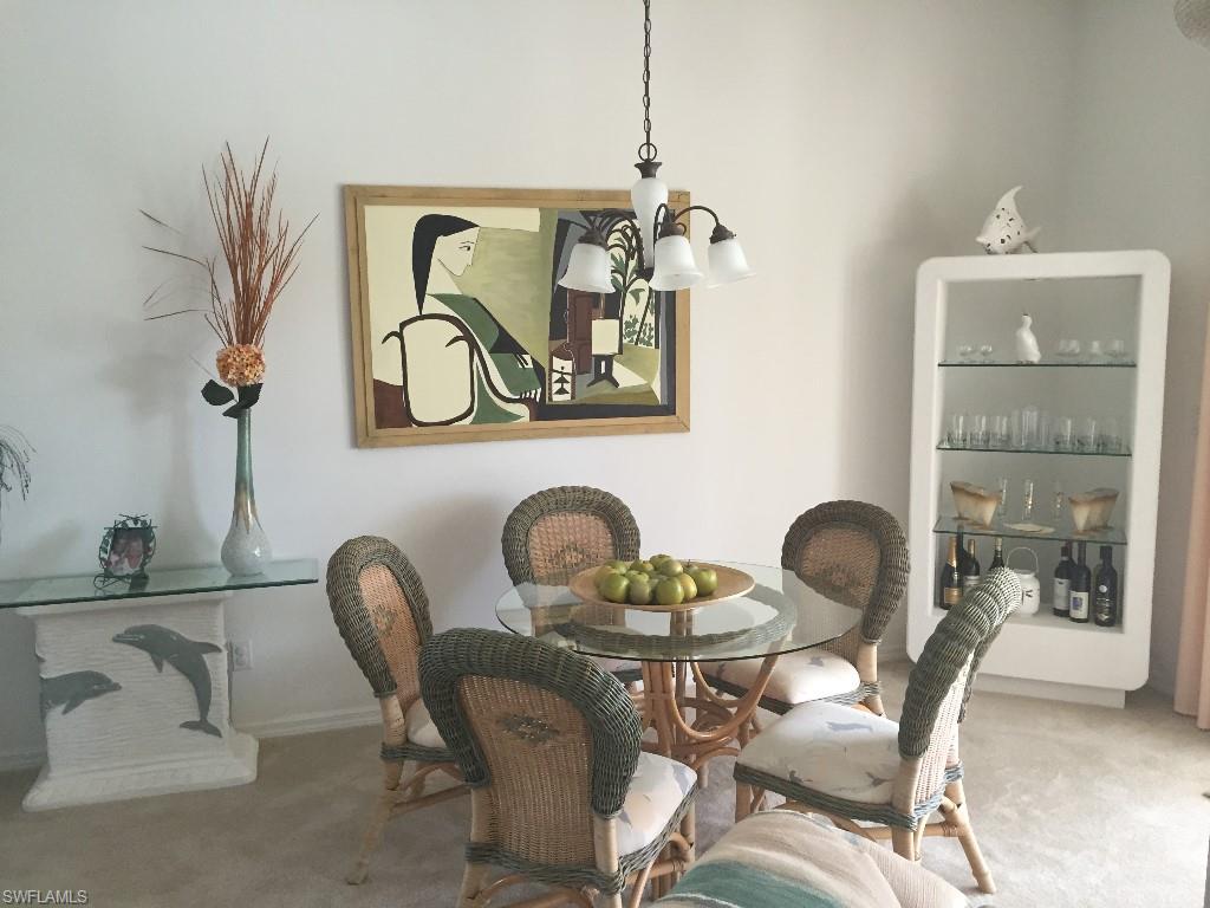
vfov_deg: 48.2
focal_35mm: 29
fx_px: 1014
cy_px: 454
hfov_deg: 61.7
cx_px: 605
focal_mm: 4.15
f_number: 2.2
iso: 50
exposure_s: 1/30
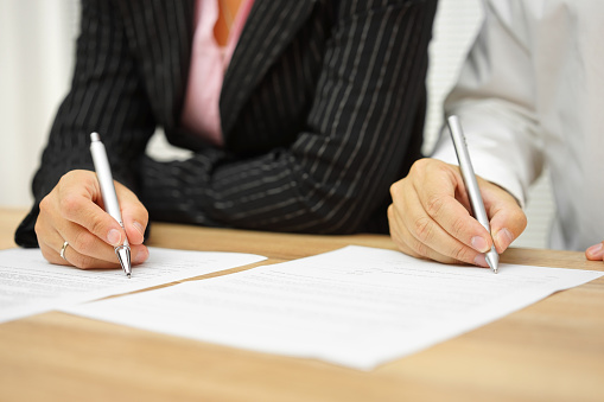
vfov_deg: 24.6
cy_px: 201
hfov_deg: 36.3
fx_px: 922
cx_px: 302
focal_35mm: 55
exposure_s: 1/13
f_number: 2.8
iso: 200
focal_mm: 55
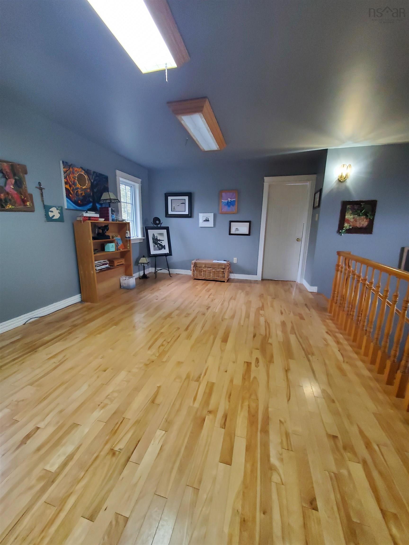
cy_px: 272
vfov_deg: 106.2
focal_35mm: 13
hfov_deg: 89.9
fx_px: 205
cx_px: 204
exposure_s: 1/30
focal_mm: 1.8
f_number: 2.2
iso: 640
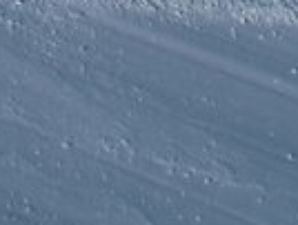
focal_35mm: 183
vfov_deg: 6.8
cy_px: -597
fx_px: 1578
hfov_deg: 10.7
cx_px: 327
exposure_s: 1/400
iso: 64
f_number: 7.9
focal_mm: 4.24
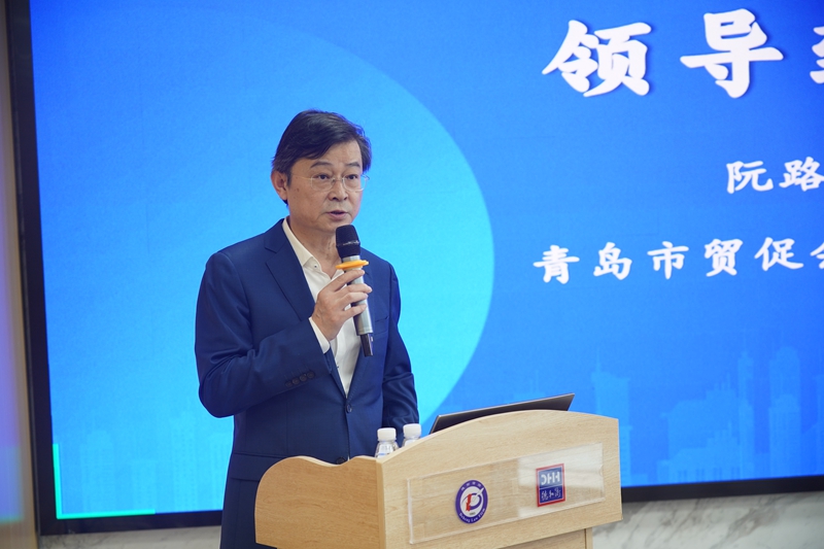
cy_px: 274
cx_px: 412
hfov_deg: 26.3
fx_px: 1762
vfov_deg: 17.7
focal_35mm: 77
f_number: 4
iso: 500
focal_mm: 77
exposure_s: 1/80
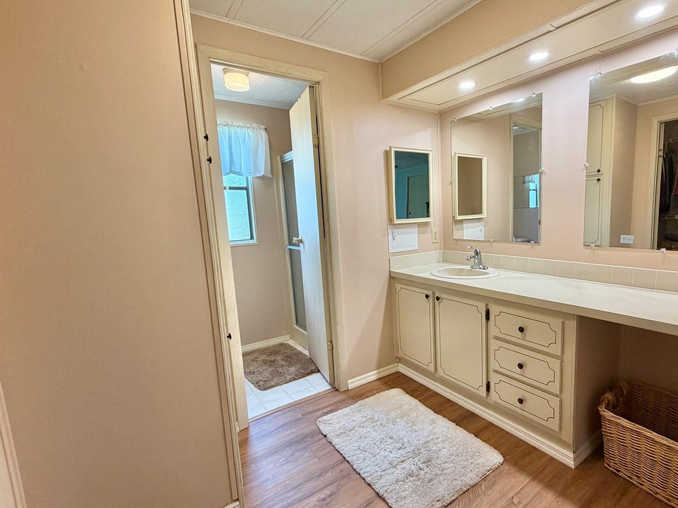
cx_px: 401
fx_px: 353
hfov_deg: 86.8
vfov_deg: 71.6
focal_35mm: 18
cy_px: 259
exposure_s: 1/120
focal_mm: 2.22
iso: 200
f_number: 2.2
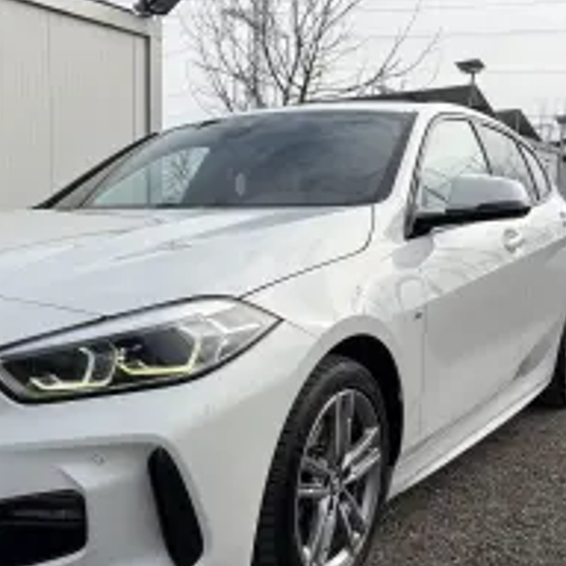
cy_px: 342
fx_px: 795
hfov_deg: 38.4
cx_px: 156
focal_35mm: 43
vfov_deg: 39.0
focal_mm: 5.96
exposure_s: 1/5348
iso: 64
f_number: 1.6
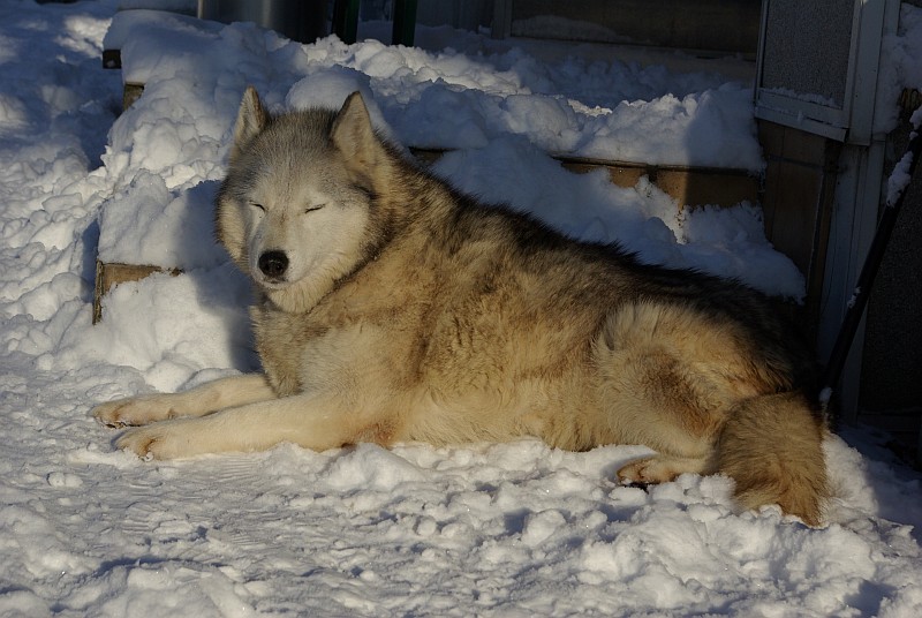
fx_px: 1924
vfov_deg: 18.2
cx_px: 461
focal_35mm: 75
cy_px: 309
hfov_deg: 27.0
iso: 200
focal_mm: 50
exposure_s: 1/750
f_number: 11
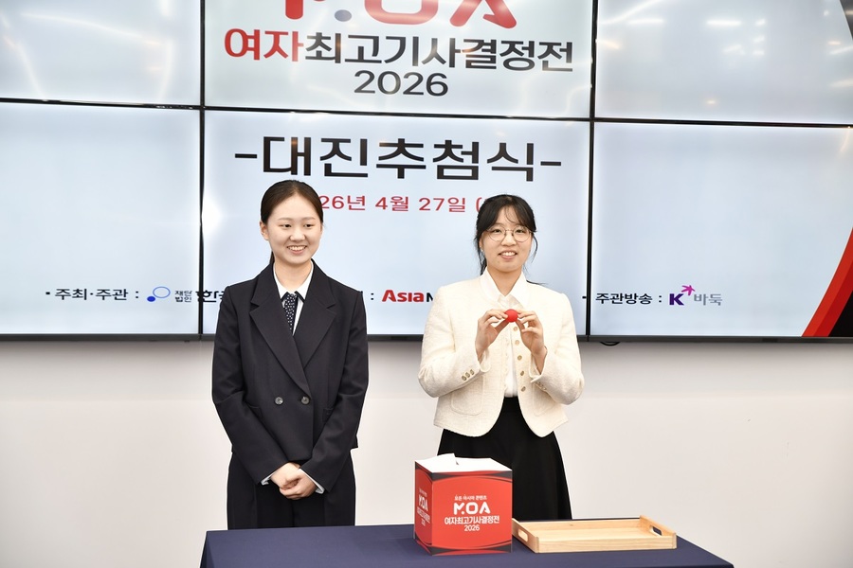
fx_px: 1469
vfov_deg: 21.9
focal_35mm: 62
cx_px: 426
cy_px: 284
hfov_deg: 32.4
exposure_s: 1/100
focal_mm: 62
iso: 800
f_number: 4
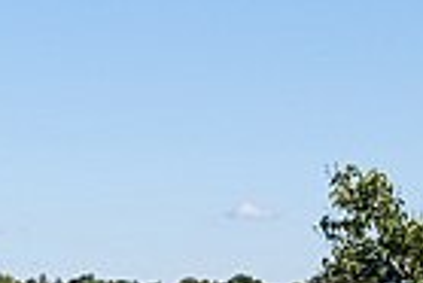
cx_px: 113
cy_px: 444
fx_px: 1995
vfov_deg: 7.9
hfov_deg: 12.1
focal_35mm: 170
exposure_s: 1/400
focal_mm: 35
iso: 400
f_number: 11
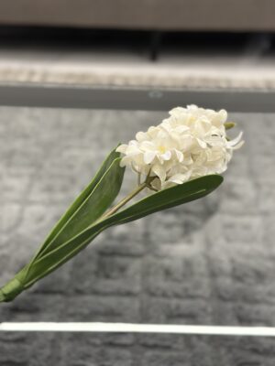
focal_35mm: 48
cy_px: 183
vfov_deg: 39.7
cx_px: 138
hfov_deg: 30.3
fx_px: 508
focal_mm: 6.86
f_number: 1.78
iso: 80
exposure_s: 1/50
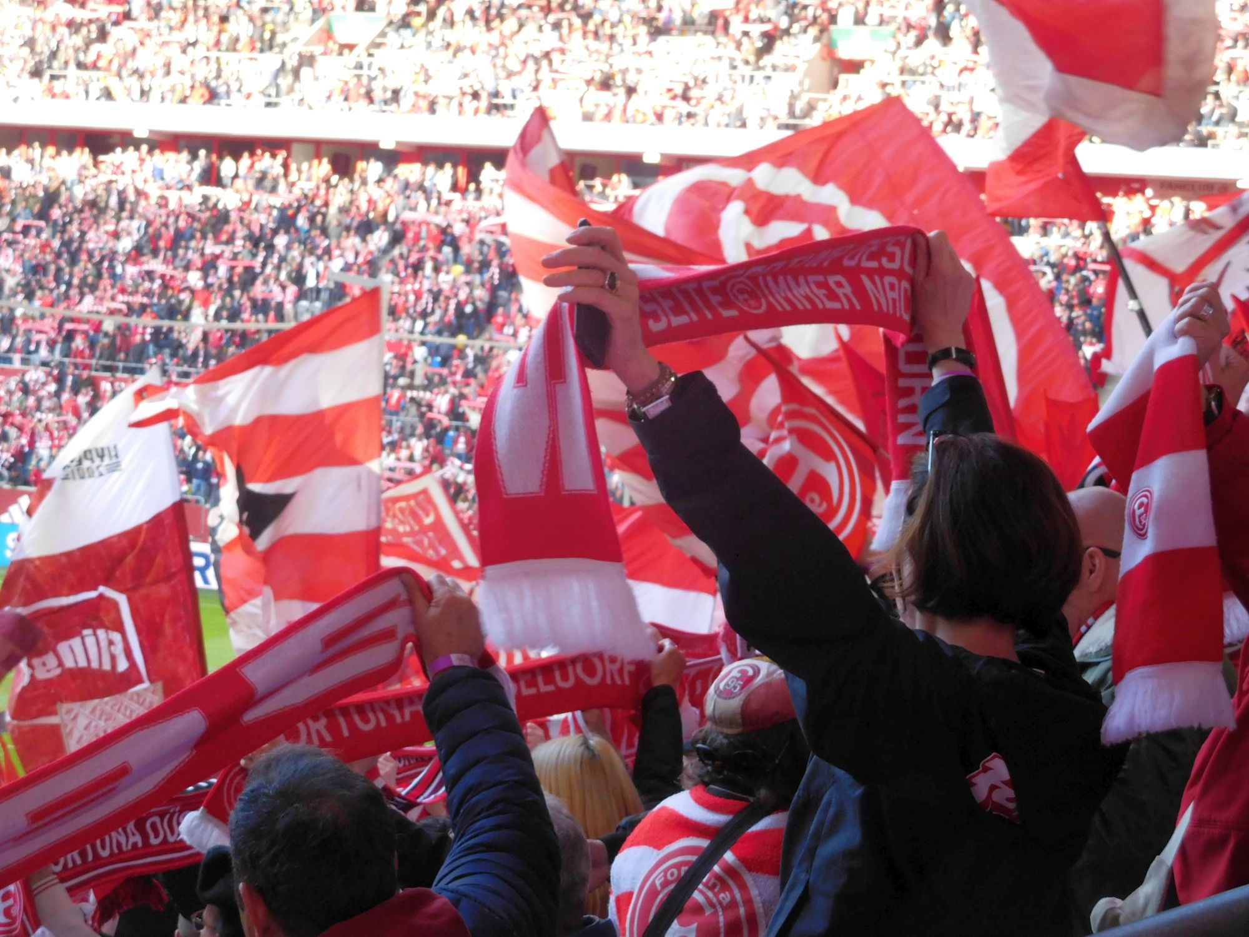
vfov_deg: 18.4
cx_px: 624
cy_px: 468
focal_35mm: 80
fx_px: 2887
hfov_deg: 24.4
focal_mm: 14.3
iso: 400
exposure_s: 1/125
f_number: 4.6
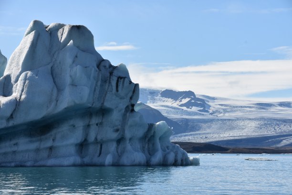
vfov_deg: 9.3
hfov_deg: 14.0
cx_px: 146
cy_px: 98
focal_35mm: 147
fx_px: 1192
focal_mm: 98
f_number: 11
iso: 100
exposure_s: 1/250
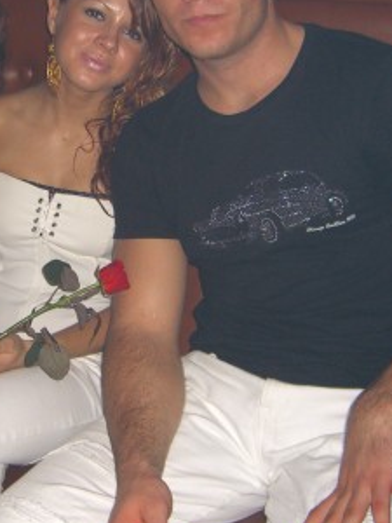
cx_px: 77
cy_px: 214
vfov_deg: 25.6
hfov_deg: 19.2
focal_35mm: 76
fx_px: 1148
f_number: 2.8
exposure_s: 1/60
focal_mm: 7.9
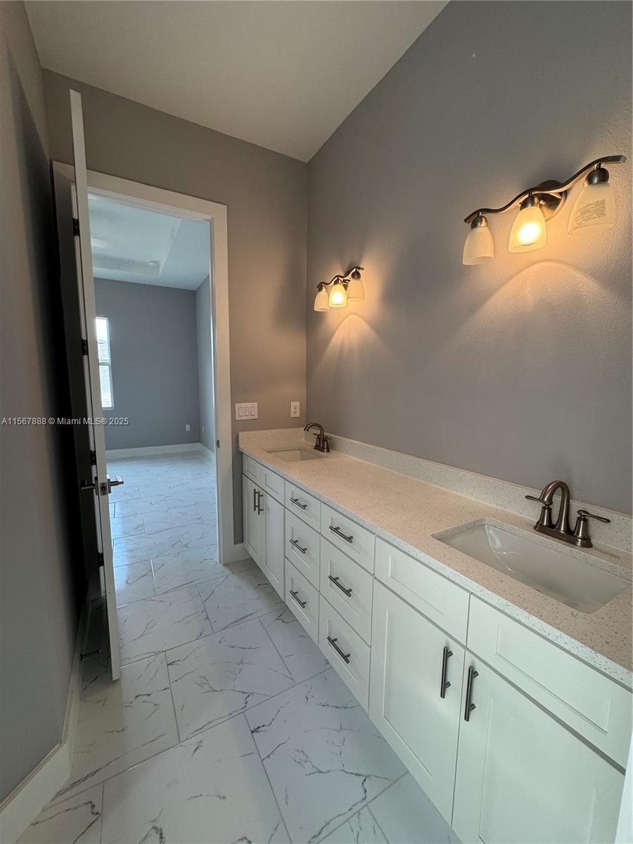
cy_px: 422
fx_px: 341
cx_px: 316
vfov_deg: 102.1
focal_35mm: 14
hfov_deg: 85.7
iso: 200
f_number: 2.2
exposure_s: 1/120
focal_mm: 2.22
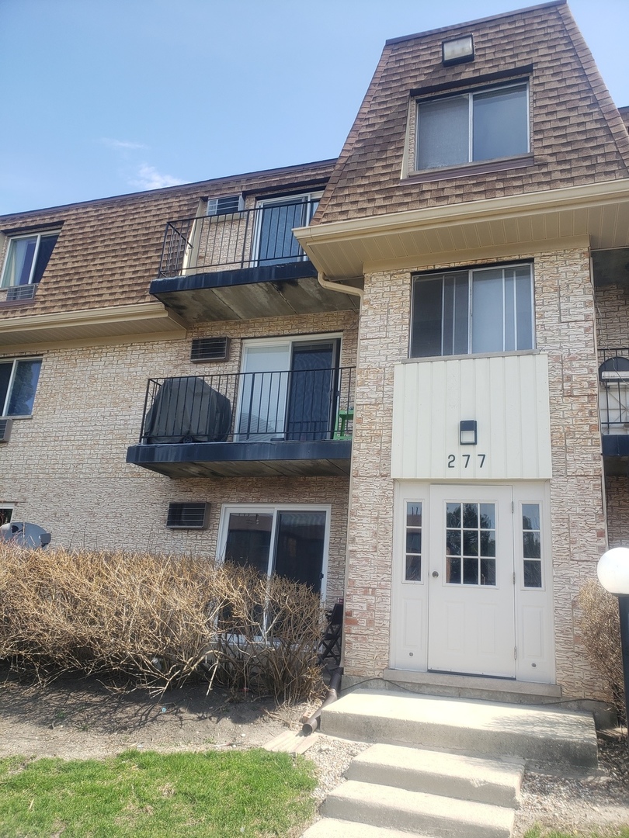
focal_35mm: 26
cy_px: 419
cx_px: 314
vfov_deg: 67.3
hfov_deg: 53.1
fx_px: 630
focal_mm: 4.3
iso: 50
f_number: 2.4
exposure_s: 1/581
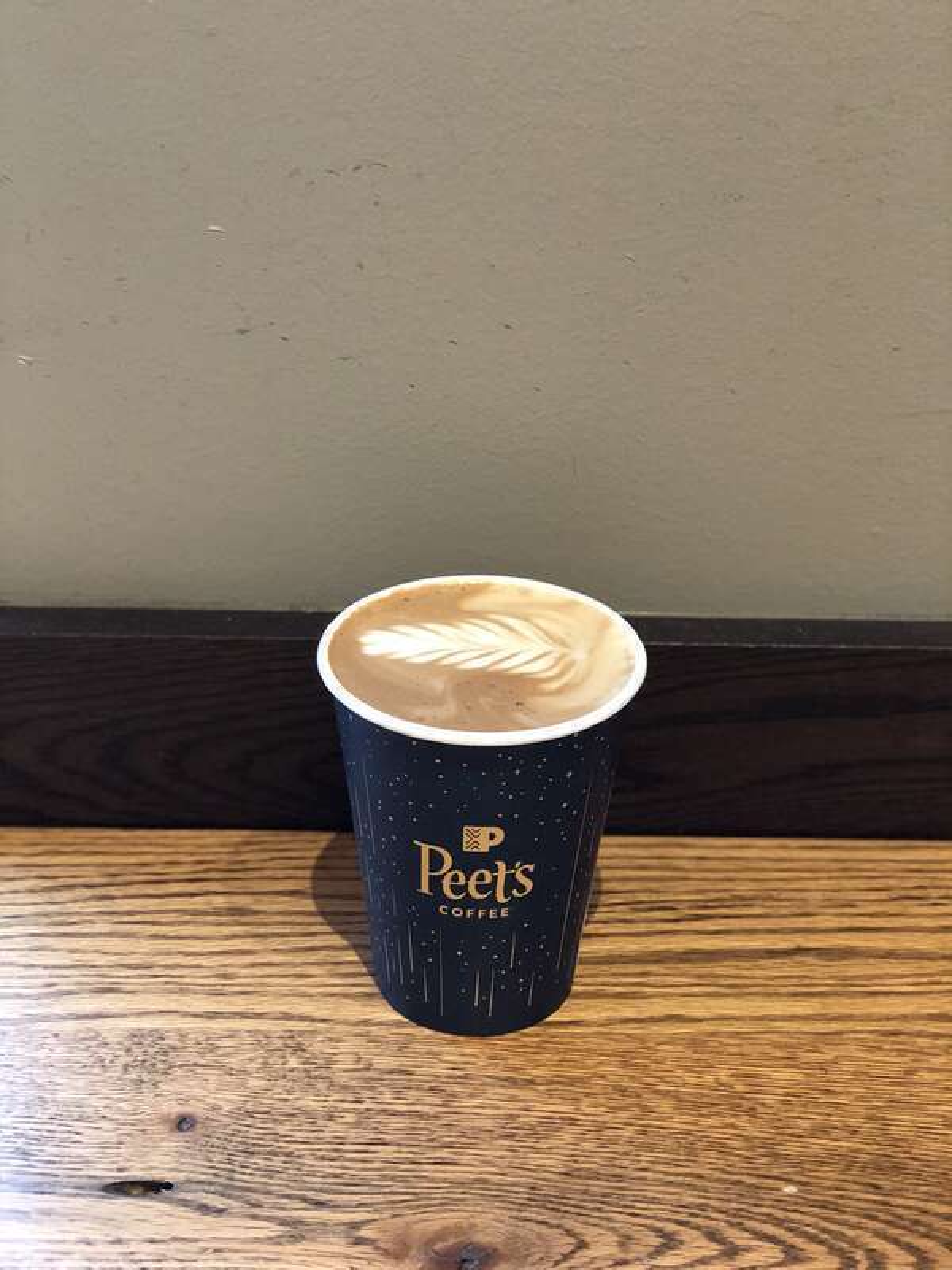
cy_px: 635
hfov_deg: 28.0
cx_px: 476
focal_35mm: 52
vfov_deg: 36.8
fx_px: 1907
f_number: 2.4
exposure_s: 1/20
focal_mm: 6
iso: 160
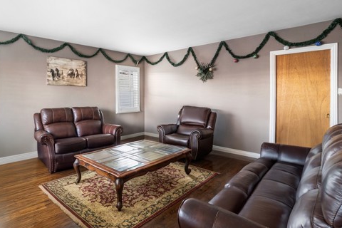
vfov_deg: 61.6
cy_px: 95
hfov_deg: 83.1
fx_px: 190
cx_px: 140
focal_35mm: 20
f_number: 7.1
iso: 200
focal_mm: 10
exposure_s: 1.3
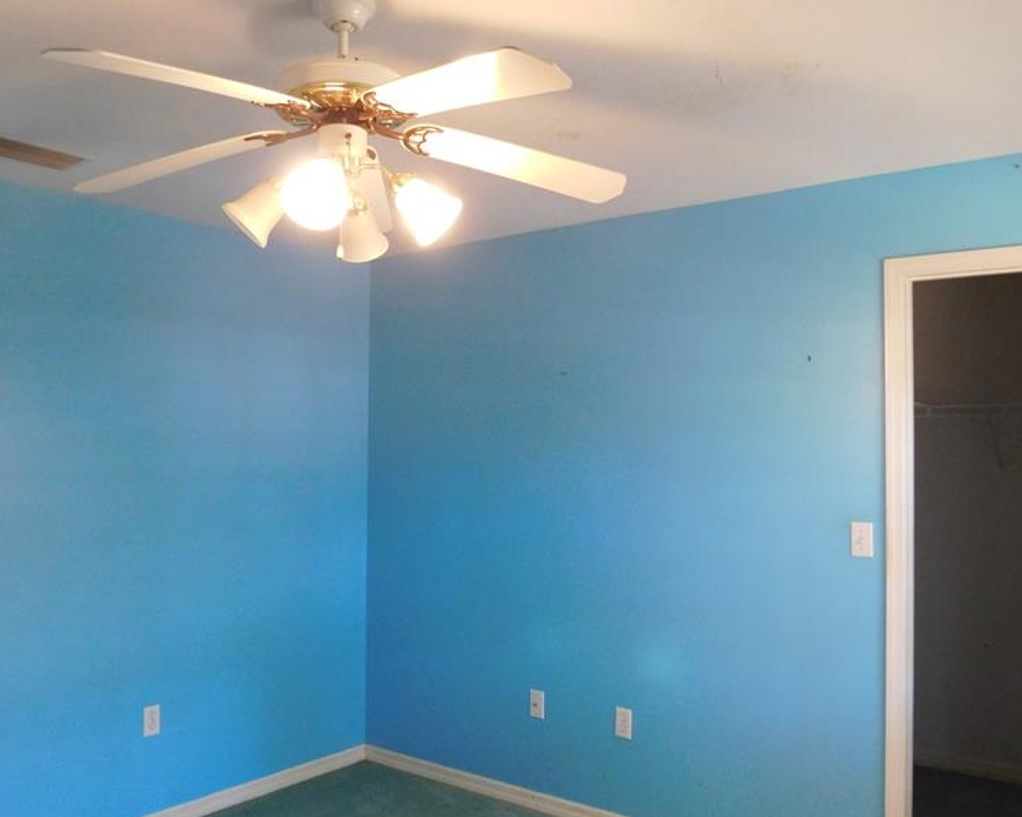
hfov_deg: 57.2
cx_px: 486
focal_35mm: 31
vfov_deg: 47.1
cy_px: 428
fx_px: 937
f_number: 3
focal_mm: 4
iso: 400
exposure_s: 1/20
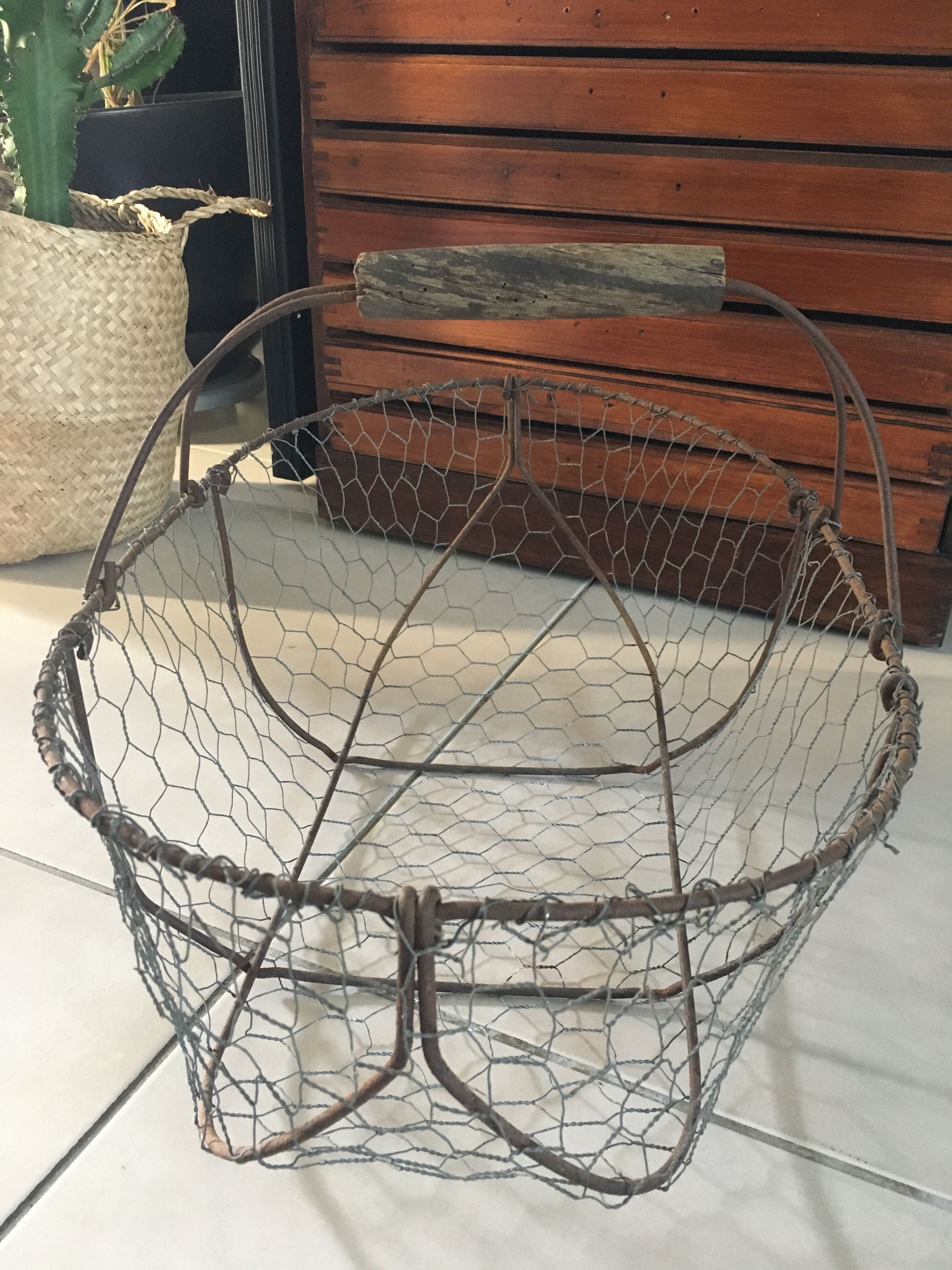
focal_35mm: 29
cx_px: 476
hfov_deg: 48.2
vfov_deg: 61.7
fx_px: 1063
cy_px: 635
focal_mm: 4.15
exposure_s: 1/25
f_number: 2.2
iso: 200
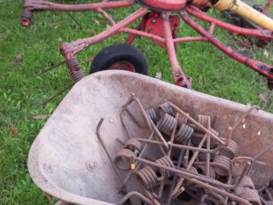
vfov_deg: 28.0
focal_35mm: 52
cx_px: 121
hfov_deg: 36.8
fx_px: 410
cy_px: 89
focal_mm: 4.6
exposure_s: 1/60
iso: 100
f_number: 2
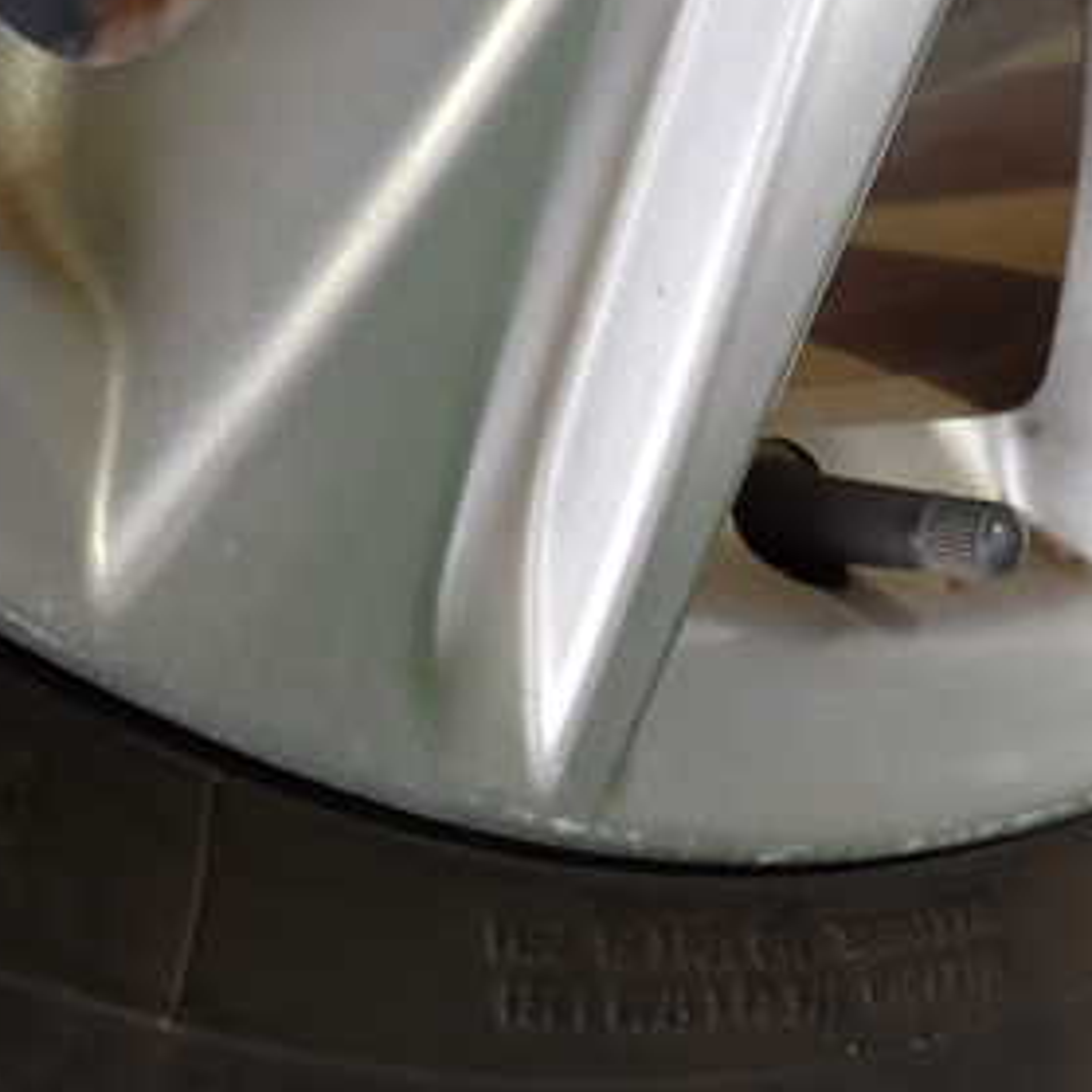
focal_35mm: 57
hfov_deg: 29.6
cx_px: 798
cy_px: 380
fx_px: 2034
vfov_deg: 29.9
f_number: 2.3
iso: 200
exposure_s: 1/40
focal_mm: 5.4
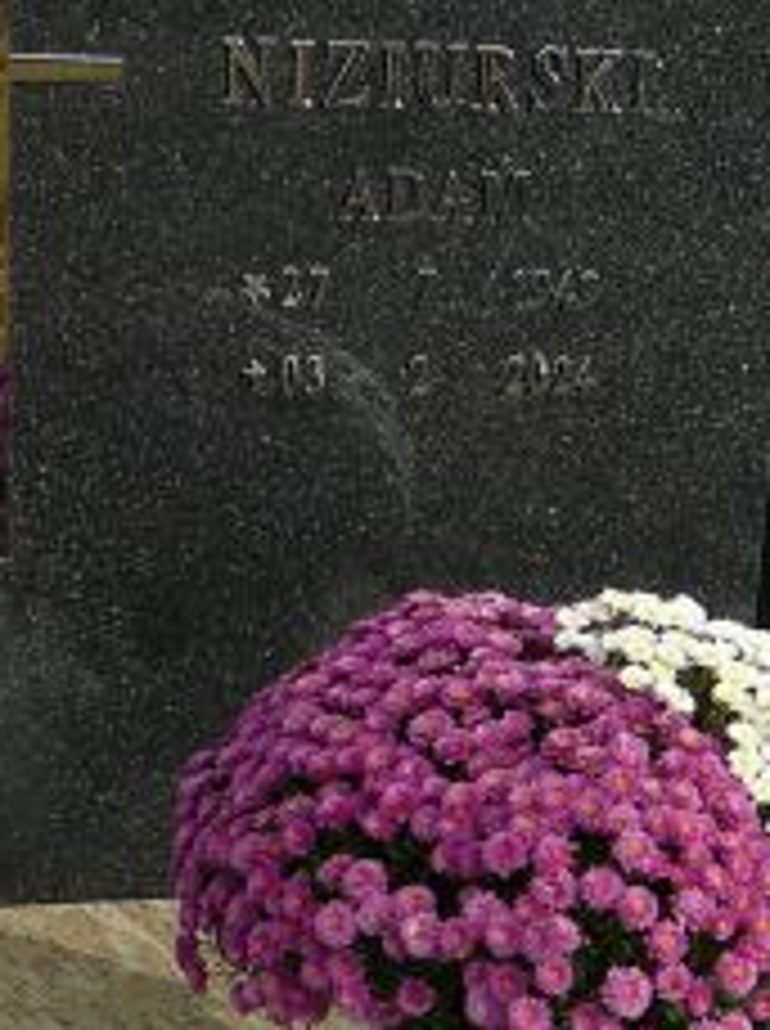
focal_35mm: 98
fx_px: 2915
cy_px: 1048
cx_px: 410
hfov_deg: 15.0
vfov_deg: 19.4
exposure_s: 1/640
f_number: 2.8
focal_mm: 5.2
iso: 80
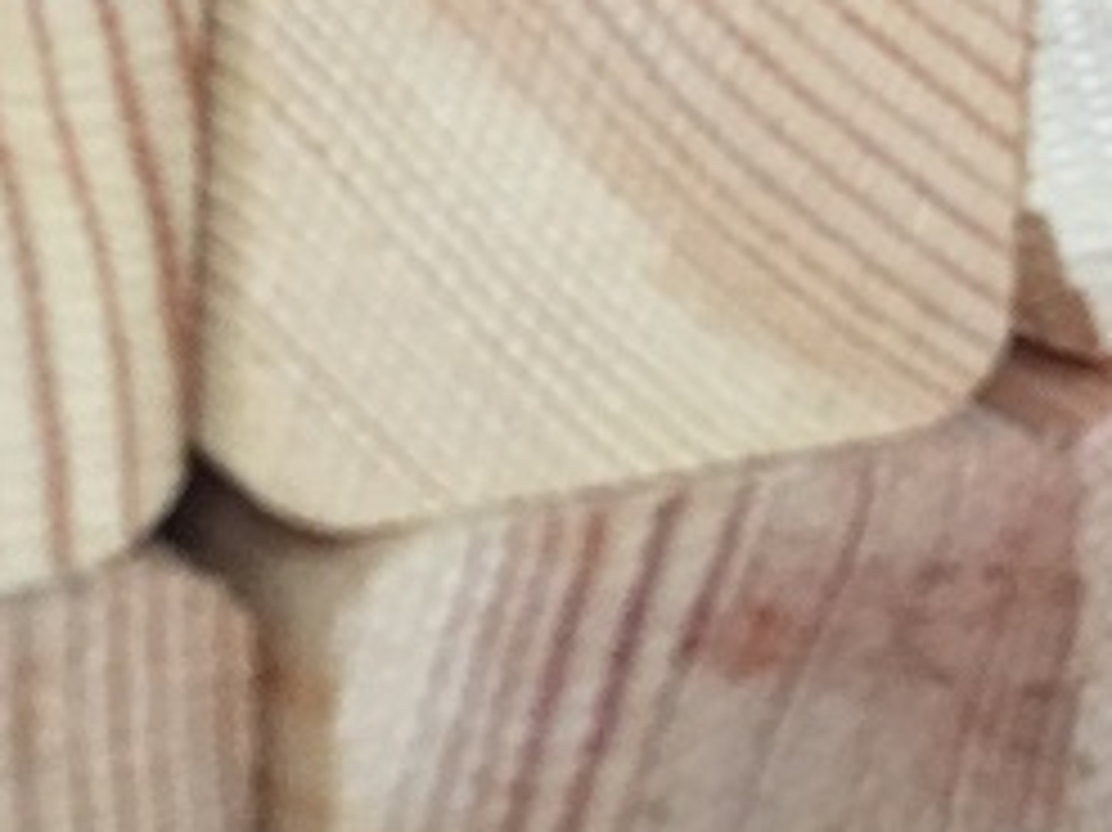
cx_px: 711
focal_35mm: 115
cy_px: -713
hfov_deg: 17.1
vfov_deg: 11.8
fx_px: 3692
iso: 125
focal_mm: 4.15
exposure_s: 1/33
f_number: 2.2
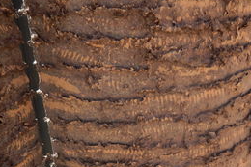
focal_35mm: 40
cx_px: 166
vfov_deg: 32.8
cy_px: 123
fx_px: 279
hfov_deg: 47.7
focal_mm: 4.5
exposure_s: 1/500
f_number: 3.4
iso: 125
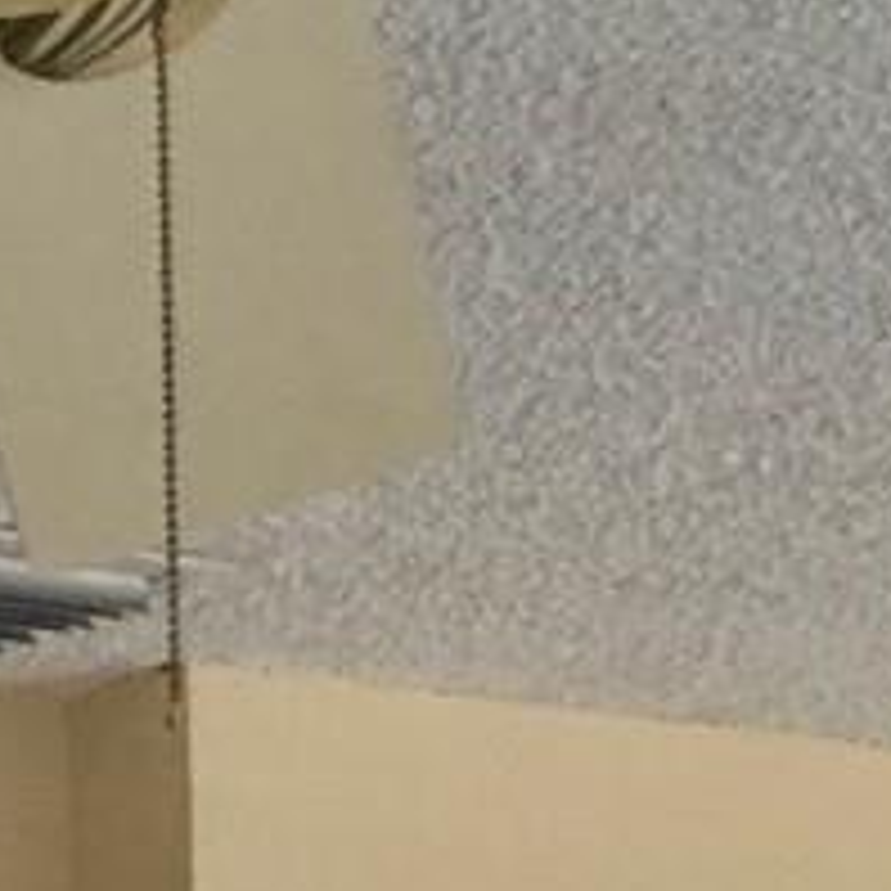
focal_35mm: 207
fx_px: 6028
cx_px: -1926
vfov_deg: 7.8
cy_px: 2250
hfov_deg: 7.3
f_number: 2.2
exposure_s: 1/30
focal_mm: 4.15
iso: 40
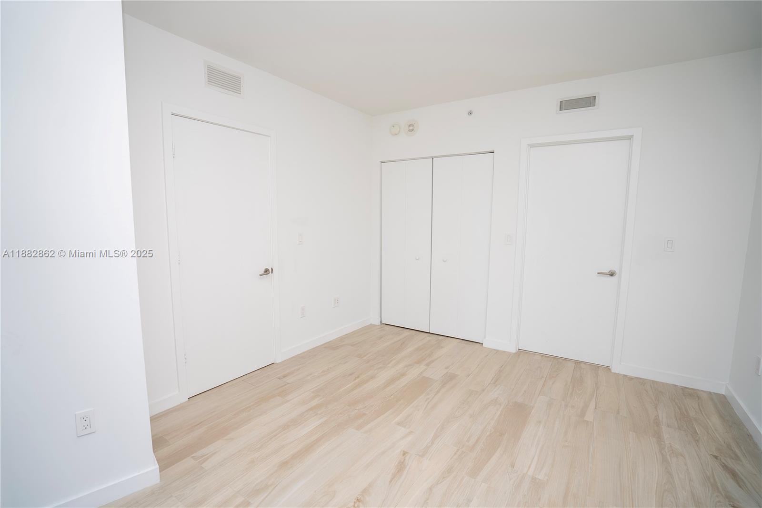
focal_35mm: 16
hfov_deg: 96.7
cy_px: 254
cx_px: 381
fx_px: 339
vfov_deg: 73.8
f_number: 4
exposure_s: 1/200
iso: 100
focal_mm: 16
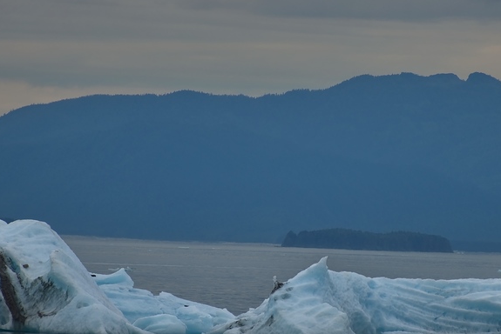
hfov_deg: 3.1
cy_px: 210
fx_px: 9301
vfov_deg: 2.1
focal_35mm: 668
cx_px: 273
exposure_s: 1/640
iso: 125
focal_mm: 300
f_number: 5.6
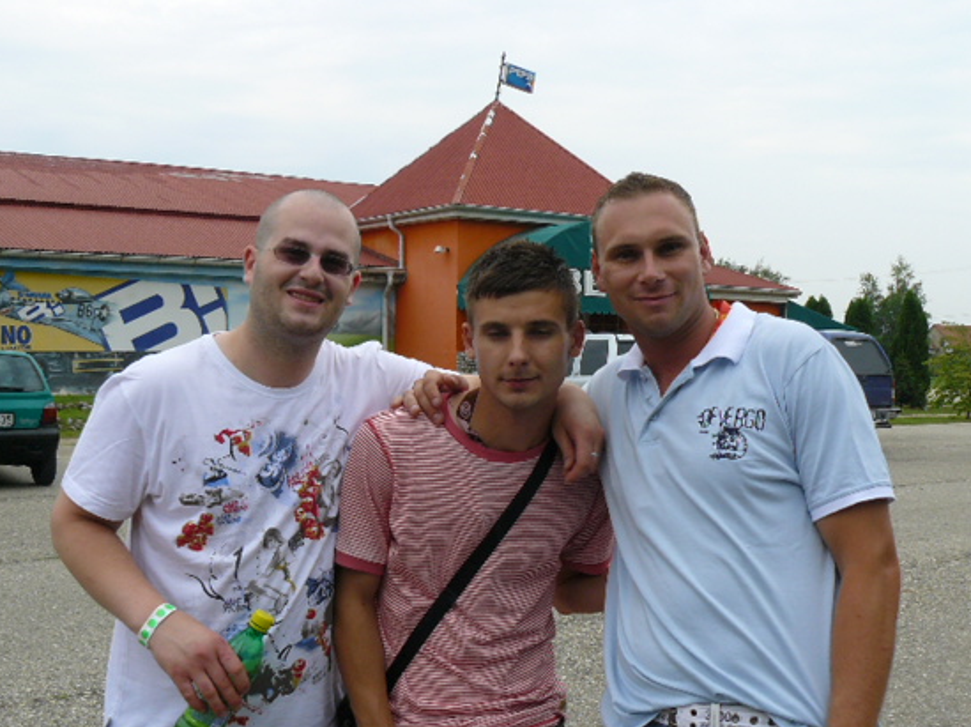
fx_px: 1177
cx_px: 469
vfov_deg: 34.3
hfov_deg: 44.8
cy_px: 405
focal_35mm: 42
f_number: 5
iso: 100
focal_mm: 6
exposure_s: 1/200
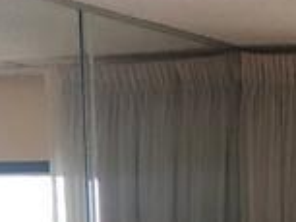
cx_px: 518
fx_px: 1600
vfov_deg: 7.2
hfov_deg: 10.0
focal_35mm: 187
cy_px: 620
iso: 40
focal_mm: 4
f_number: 1.8
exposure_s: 1/24
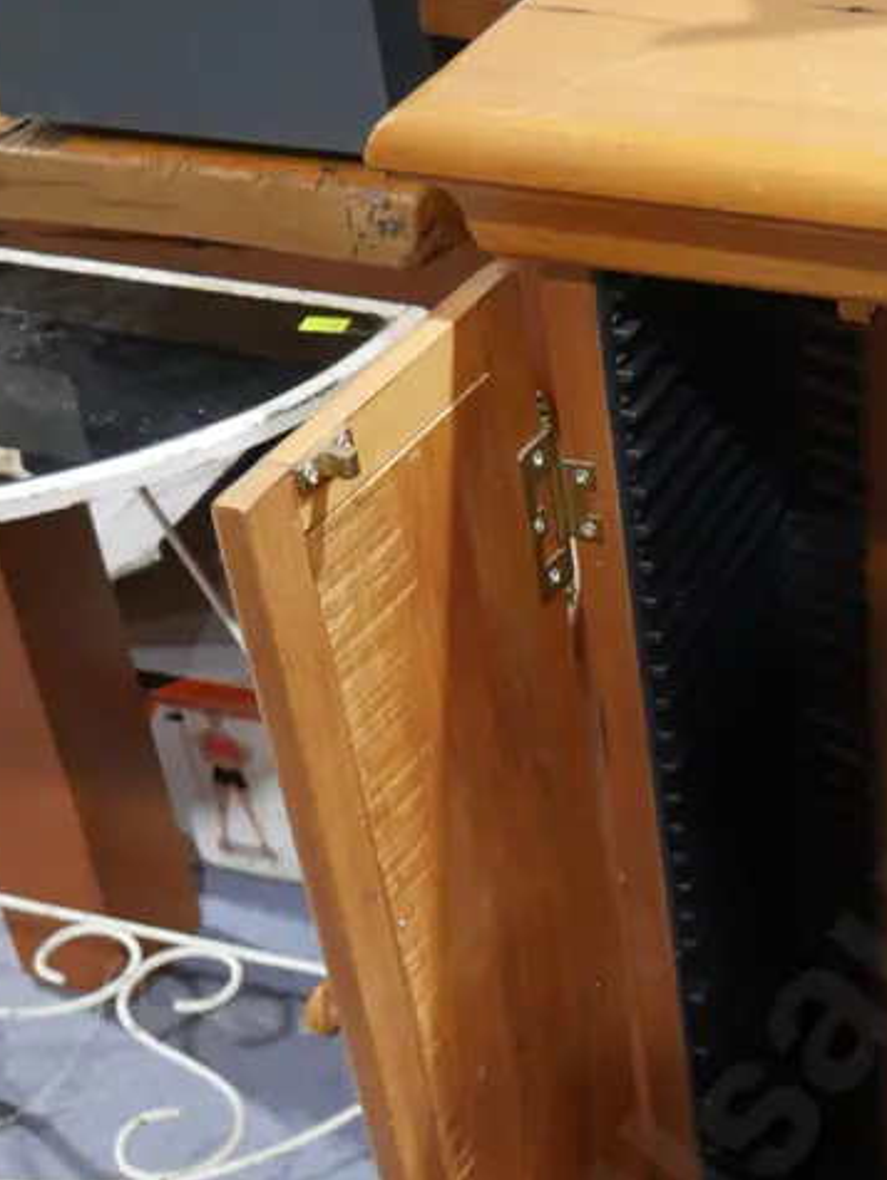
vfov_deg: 27.7
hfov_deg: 20.6
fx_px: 2354
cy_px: 907
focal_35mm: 69
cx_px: 916
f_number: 3.6
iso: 1000
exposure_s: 1/60
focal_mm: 16
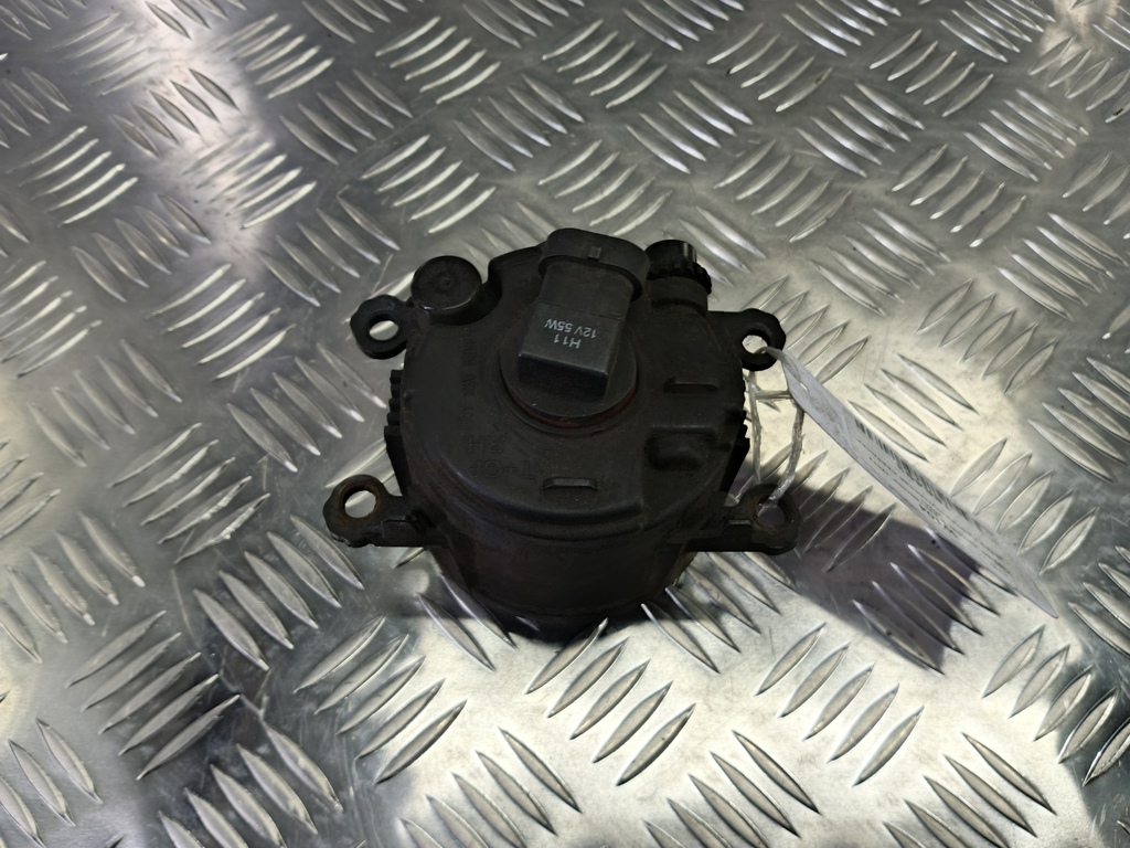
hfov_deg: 73.9
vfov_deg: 58.9
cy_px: 424
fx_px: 751
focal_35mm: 23
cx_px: 565
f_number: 1.6
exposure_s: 1/33.3
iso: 87
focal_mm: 4.11
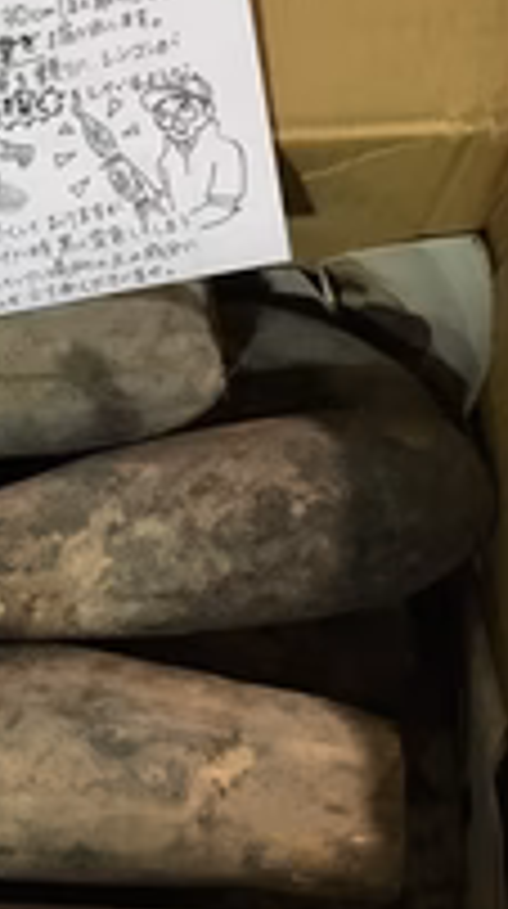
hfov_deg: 17.5
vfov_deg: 31.5
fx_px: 1611
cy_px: 464
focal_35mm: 67
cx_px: 4
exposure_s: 1/20
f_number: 2.4
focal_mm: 3.3
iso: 200
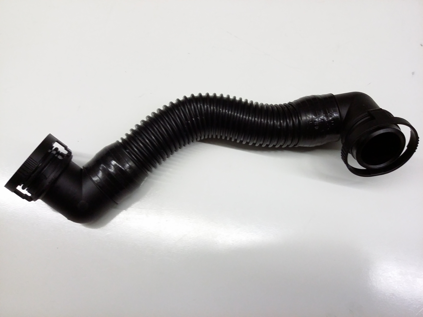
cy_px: 158
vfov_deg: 44.2
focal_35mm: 32
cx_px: 212
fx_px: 391
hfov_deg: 56.8
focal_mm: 3.4
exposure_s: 1/17
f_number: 2.4
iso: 160
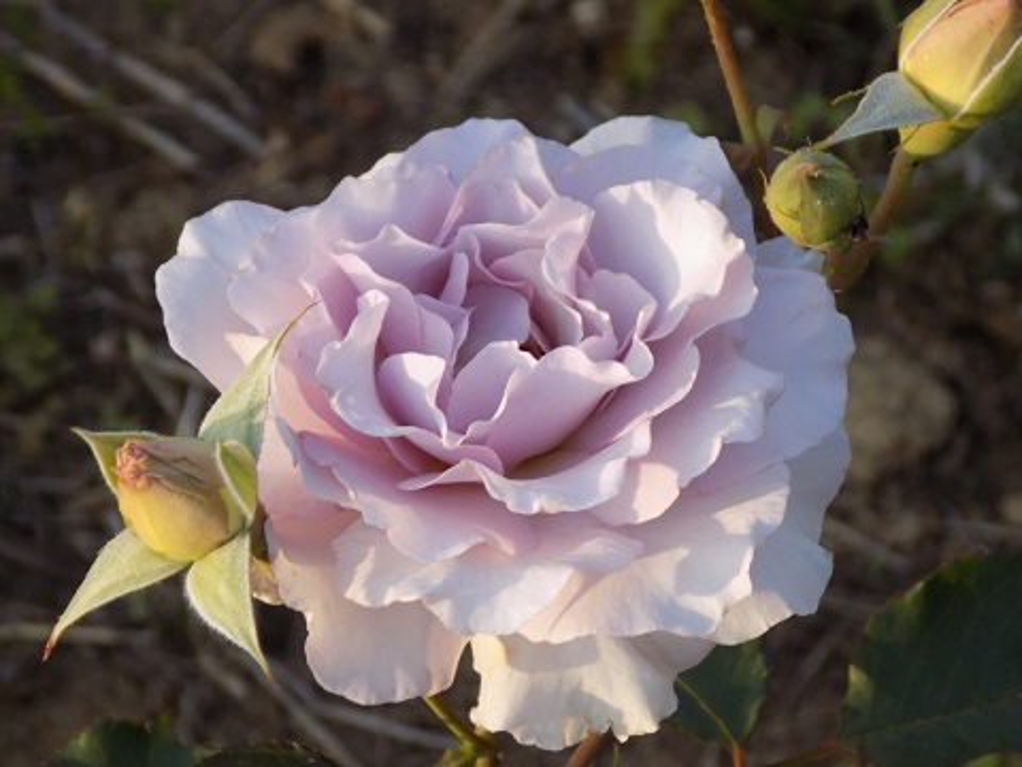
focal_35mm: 217
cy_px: 384
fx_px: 6407
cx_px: 511
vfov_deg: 6.8
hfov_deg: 9.1
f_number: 5.5
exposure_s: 1/30
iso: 250
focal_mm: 38.6
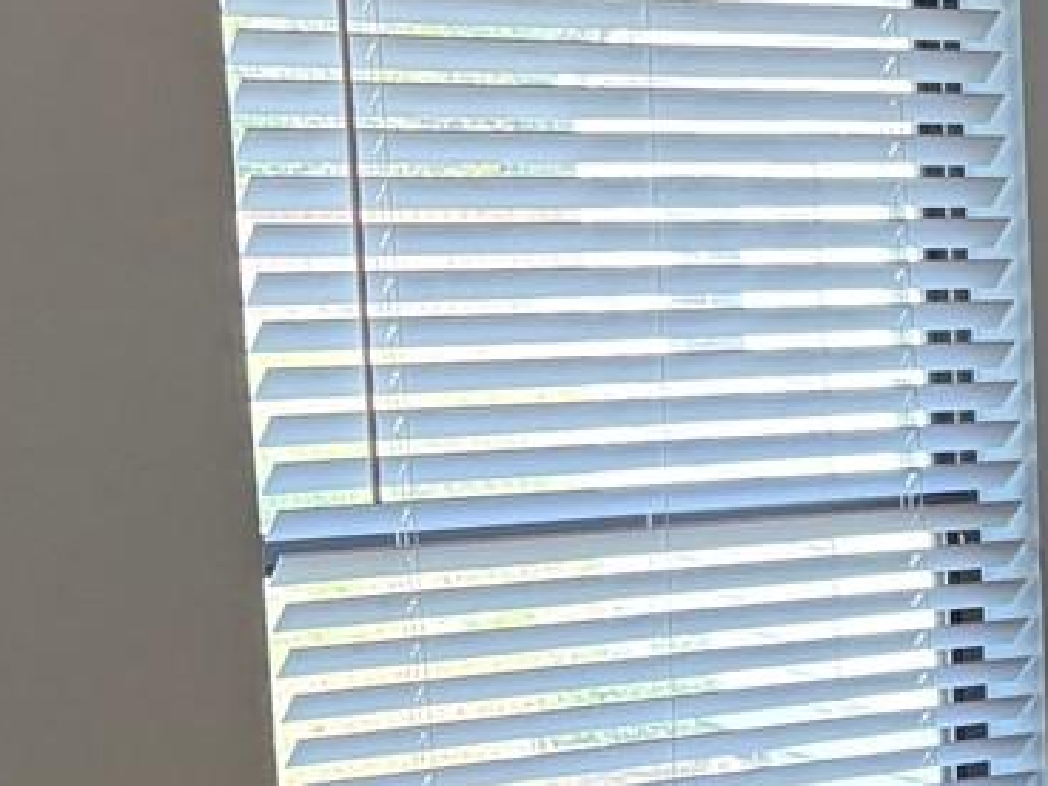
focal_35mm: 113
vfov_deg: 12.9
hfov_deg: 15.8
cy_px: 834
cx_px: 1652
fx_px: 3421
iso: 125
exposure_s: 1/161
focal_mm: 5.96
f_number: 1.6
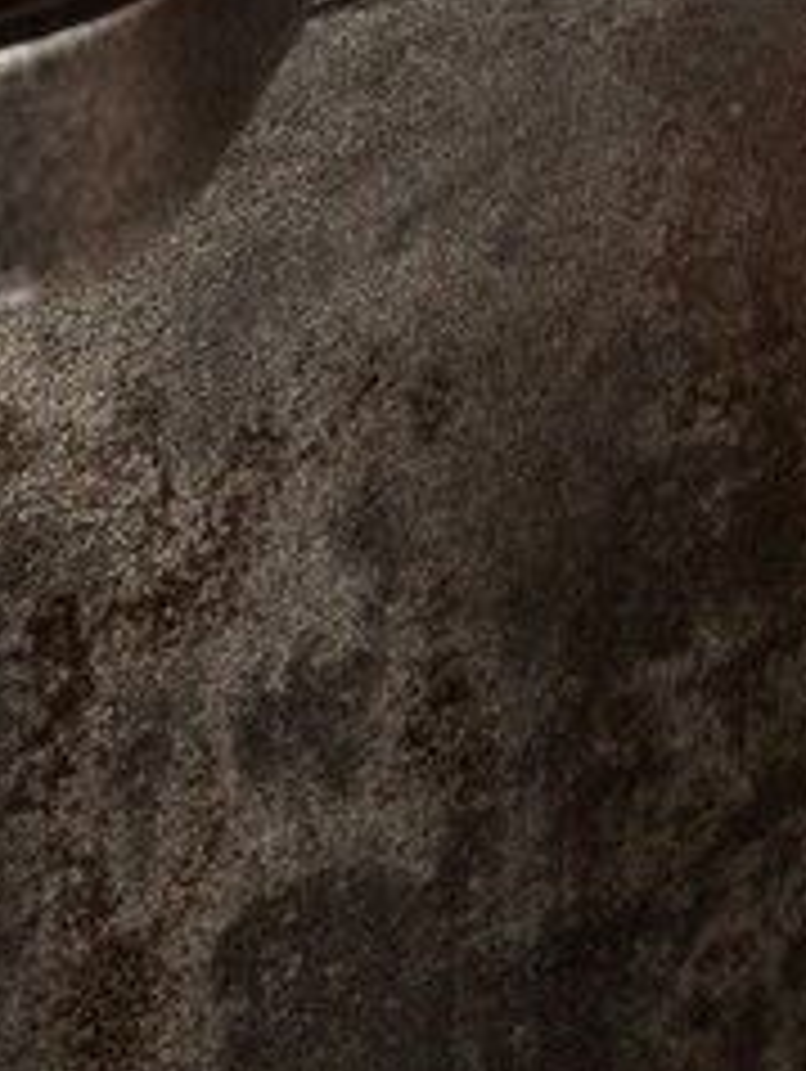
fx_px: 2262
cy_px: -76
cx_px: 261
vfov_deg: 25.0
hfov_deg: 20.1
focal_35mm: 73
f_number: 2.2
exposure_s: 1/17
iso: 400
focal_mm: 4.15
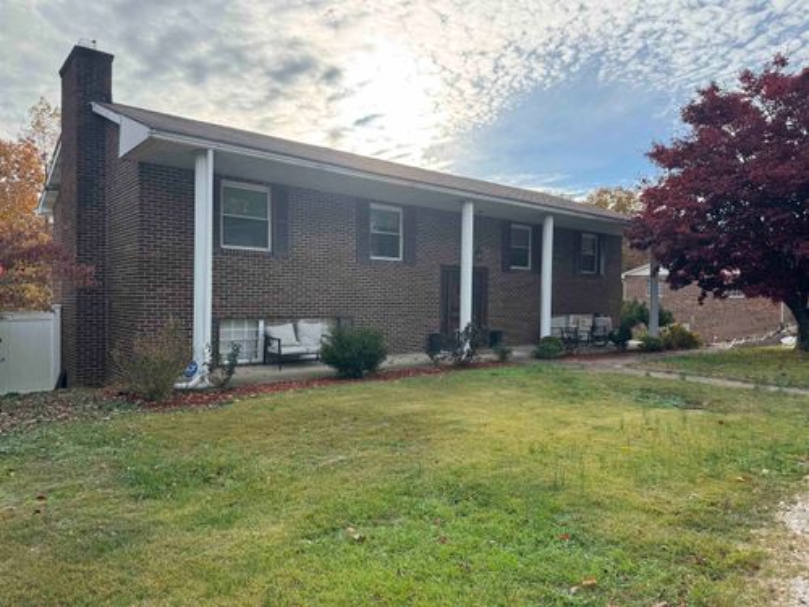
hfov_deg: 71.6
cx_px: 404
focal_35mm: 24
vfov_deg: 56.8
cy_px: 304
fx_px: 561
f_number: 1.78
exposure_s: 1/1767
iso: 80
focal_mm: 6.76
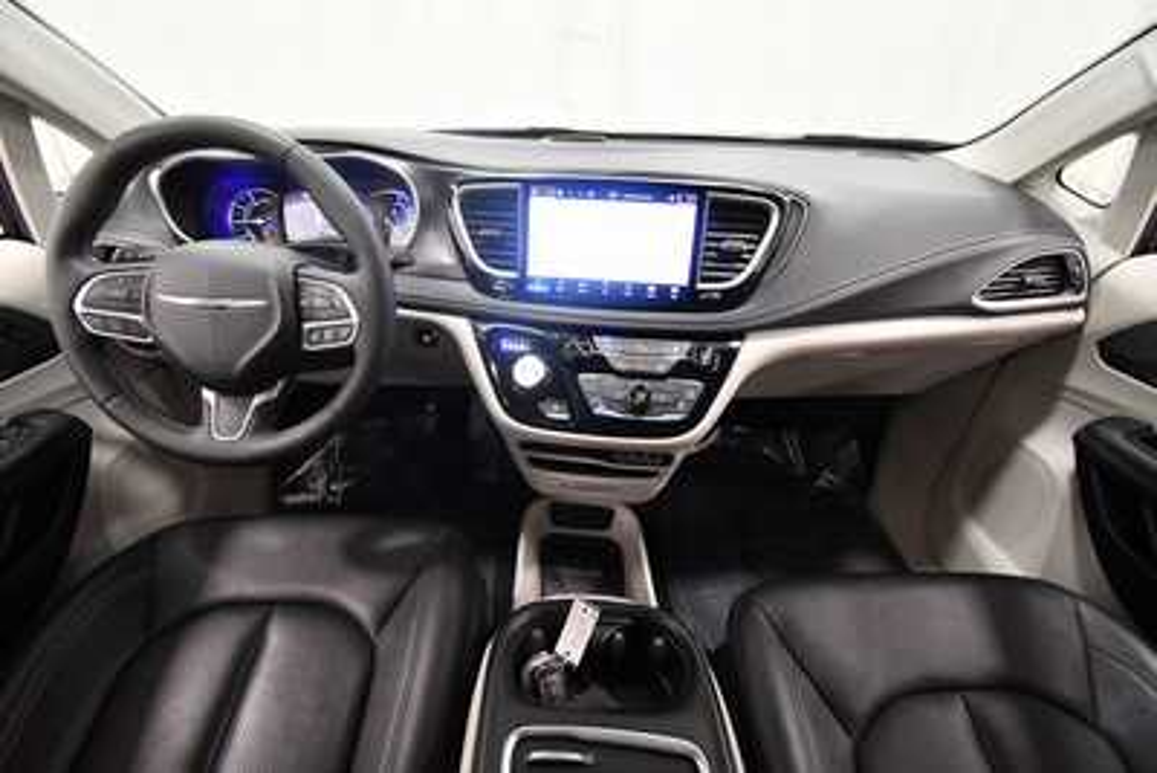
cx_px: 578
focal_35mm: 15
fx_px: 482
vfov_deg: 77.4
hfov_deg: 100.4
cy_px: 386
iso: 2800
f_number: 4.5
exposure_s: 1/125
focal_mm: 10
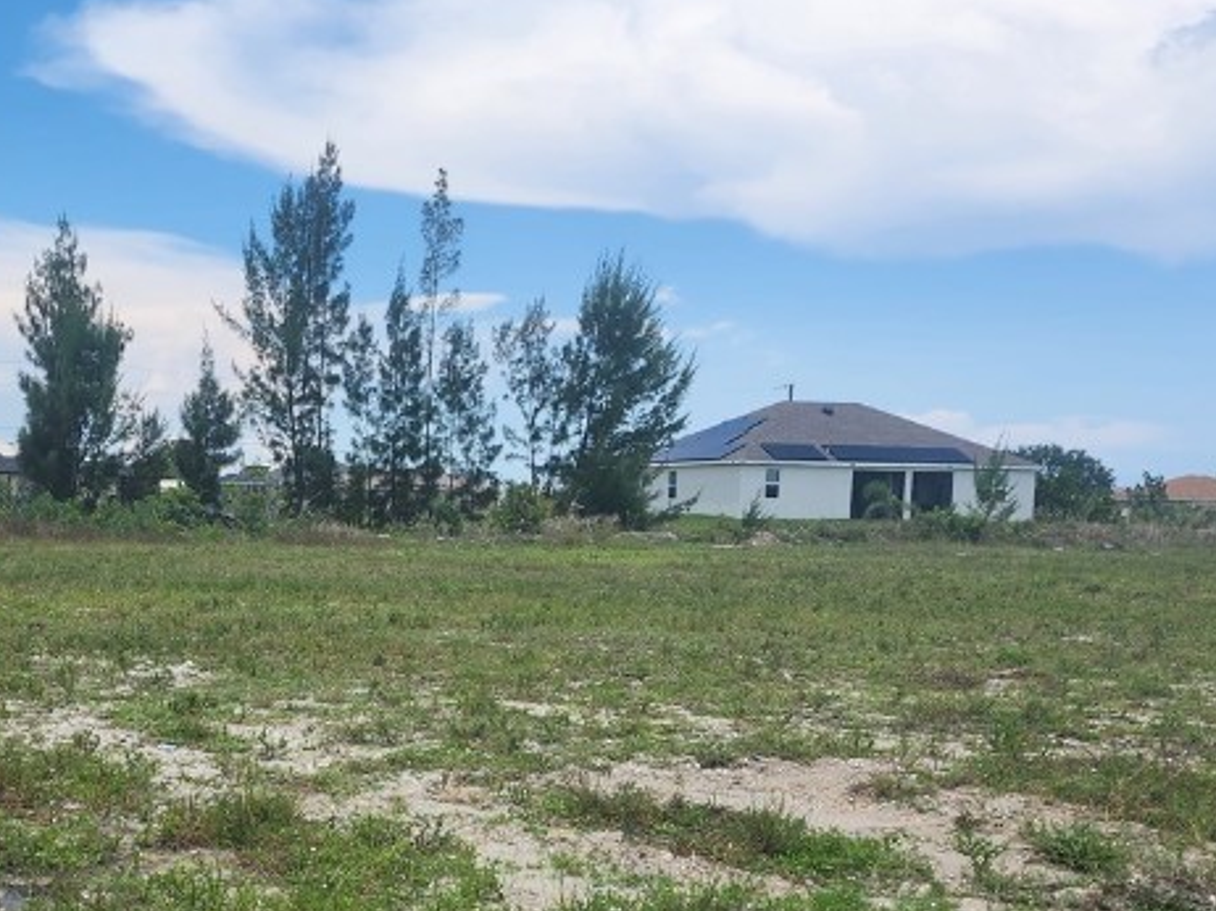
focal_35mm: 51
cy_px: 750
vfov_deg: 27.9
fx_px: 1791
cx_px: 426
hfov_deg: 37.2
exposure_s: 1/919
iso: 12
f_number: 1.8
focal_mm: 6.4
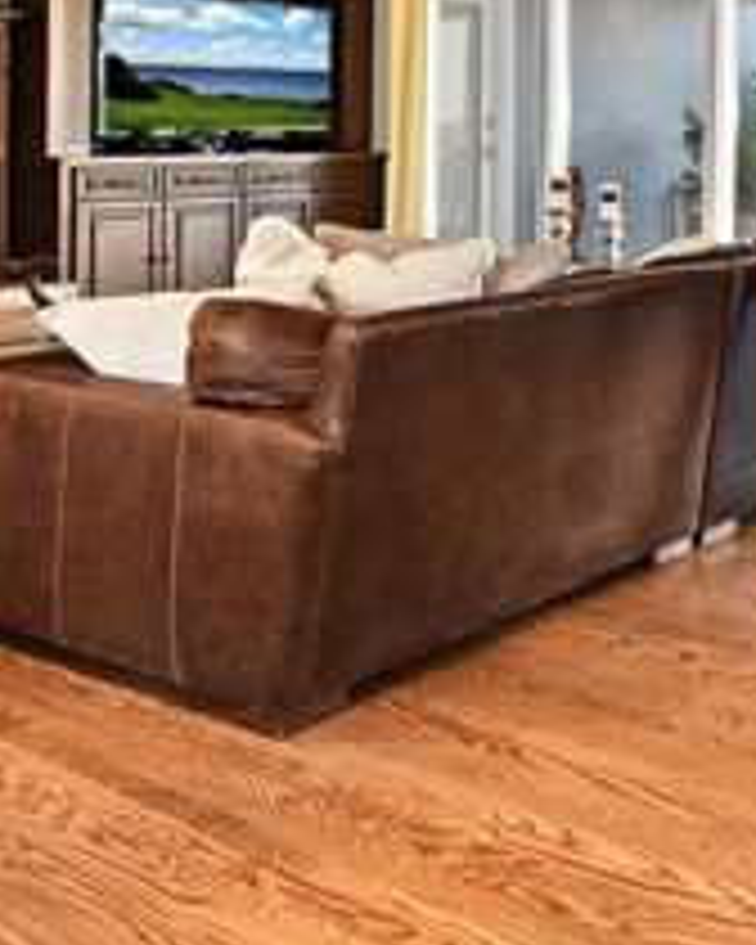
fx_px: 1203
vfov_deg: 41.1
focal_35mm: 43
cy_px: 191
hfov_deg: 29.5
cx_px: 932
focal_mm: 10
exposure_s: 1/13
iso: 1000
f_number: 8
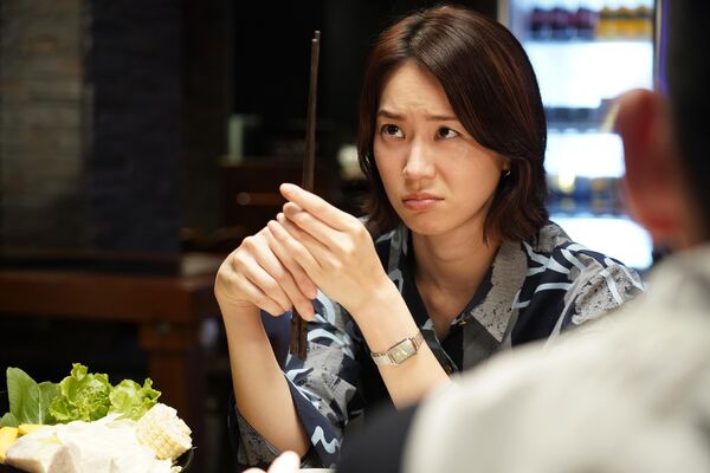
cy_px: 236
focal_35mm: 75
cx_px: 355
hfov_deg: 27.0
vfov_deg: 18.2
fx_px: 1479
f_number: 4
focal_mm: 75
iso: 3200
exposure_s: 1/100
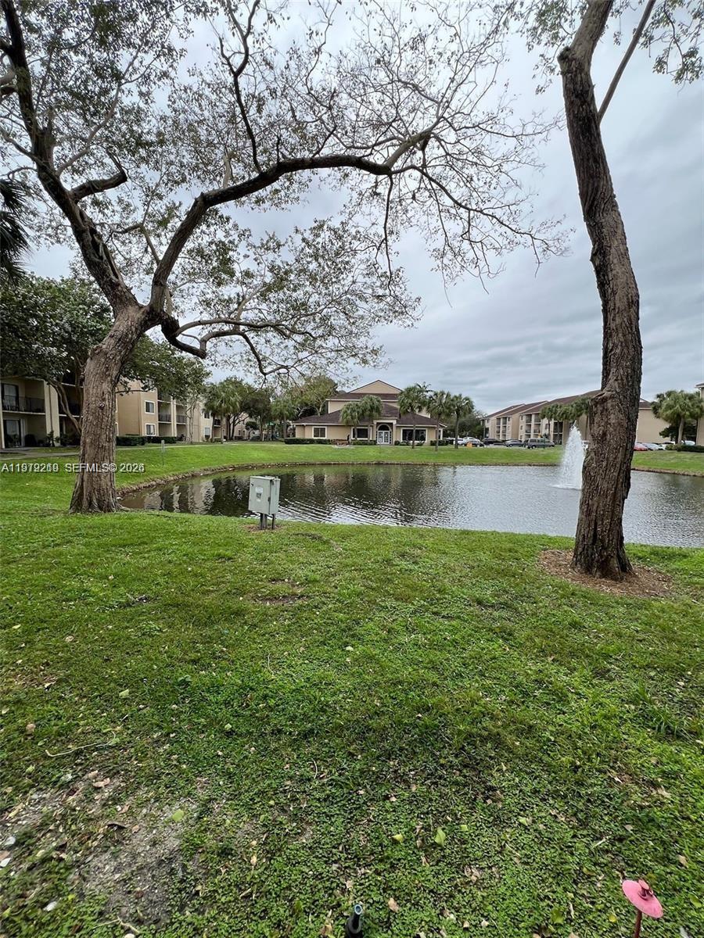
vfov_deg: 106.2
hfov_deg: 89.9
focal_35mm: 13
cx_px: 352
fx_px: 353
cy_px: 469
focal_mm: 1.57
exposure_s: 1/511
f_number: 1.8
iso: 32
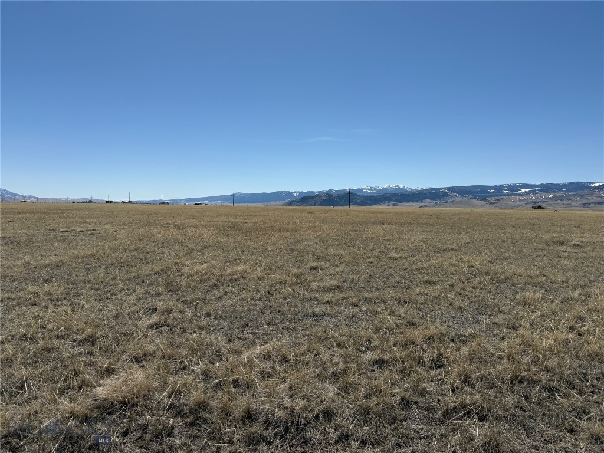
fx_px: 419
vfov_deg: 56.8
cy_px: 226
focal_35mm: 24
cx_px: 302
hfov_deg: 71.6
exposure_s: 1/10309
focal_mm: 6.76
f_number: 1.78
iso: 80
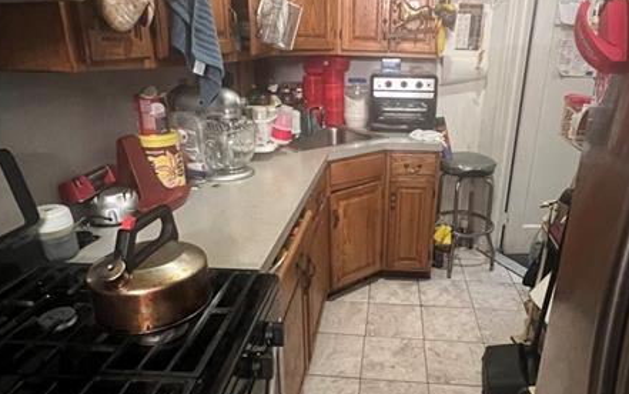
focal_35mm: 24
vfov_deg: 51.1
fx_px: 412
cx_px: 367
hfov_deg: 74.2
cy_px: 198
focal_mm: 1.57
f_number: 1.8
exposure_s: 1/40
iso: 640
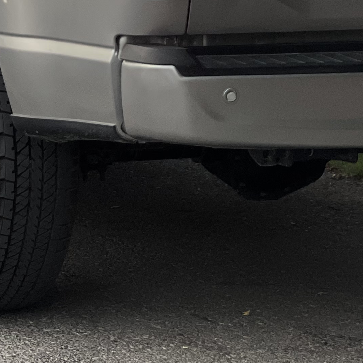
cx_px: 152
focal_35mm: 212
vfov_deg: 8.2
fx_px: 2515
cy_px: -19
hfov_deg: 8.3
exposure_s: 1/108
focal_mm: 7.5
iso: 250
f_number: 2.2
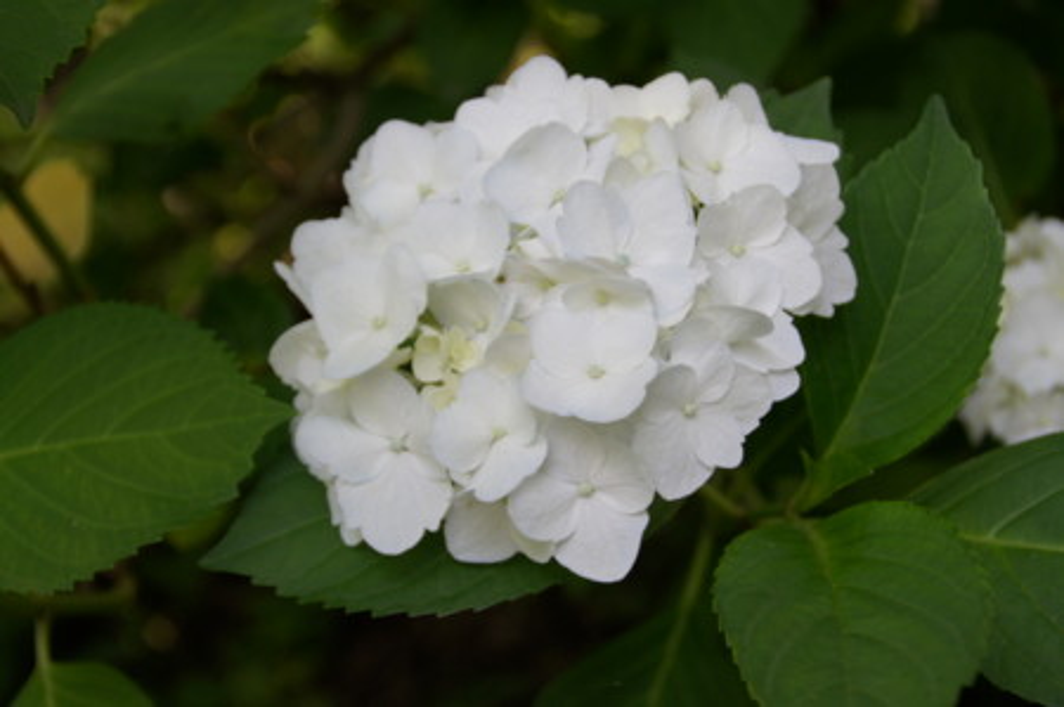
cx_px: 532
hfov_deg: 33.4
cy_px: 354
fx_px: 1771
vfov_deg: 22.6
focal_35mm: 60
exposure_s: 1/60
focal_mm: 40
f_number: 4.5
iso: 200
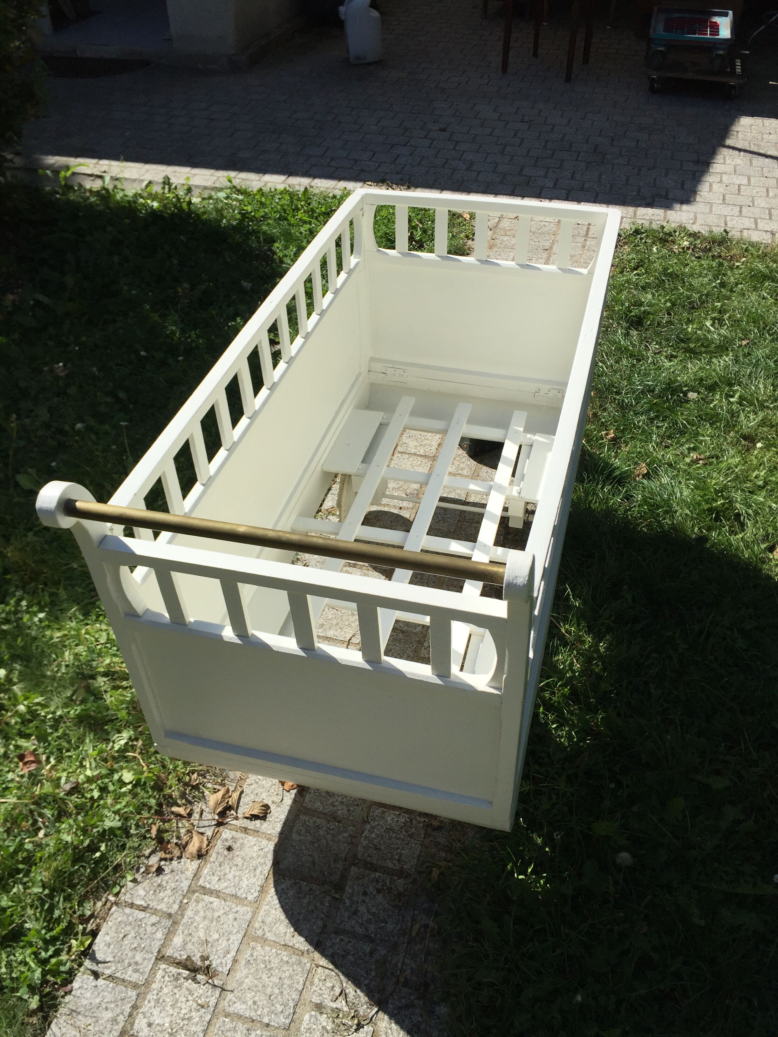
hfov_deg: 48.2
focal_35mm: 29
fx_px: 869
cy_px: 518
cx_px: 389
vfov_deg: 61.7
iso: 32
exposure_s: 1/2825
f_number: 2.2
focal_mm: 4.15
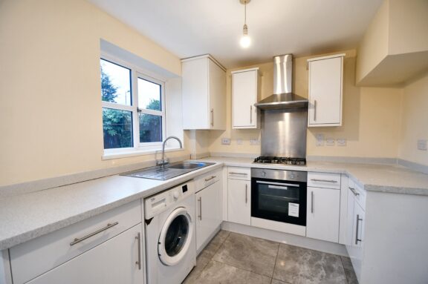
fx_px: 178
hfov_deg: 100.4
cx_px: 214
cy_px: 142
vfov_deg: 77.2
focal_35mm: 15
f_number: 3.5
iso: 100
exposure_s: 1/15
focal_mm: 10
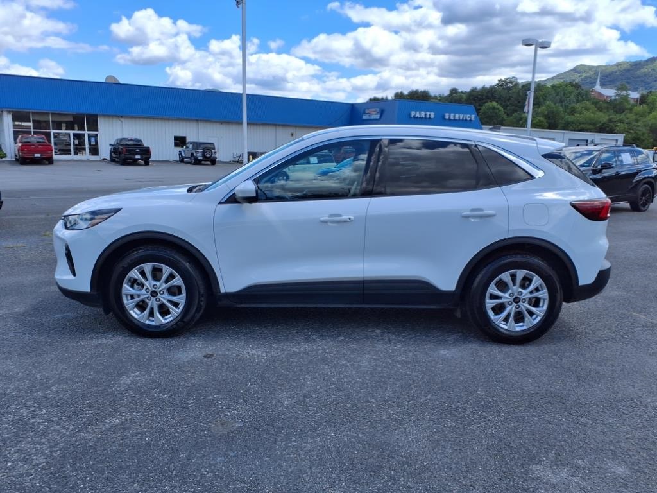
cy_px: 246
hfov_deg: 65.3
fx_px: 512
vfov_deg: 51.4
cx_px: 328
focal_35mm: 27
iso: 40
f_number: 1.9
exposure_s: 1/1667
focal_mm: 3.58
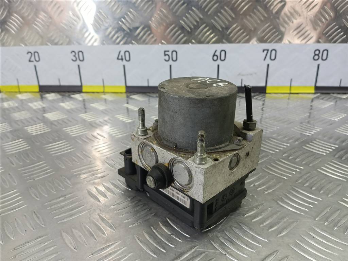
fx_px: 271
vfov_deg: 51.4
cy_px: 130
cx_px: 174
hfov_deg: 65.3
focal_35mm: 27
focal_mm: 4.11
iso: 156
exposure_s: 1/50
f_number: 1.6
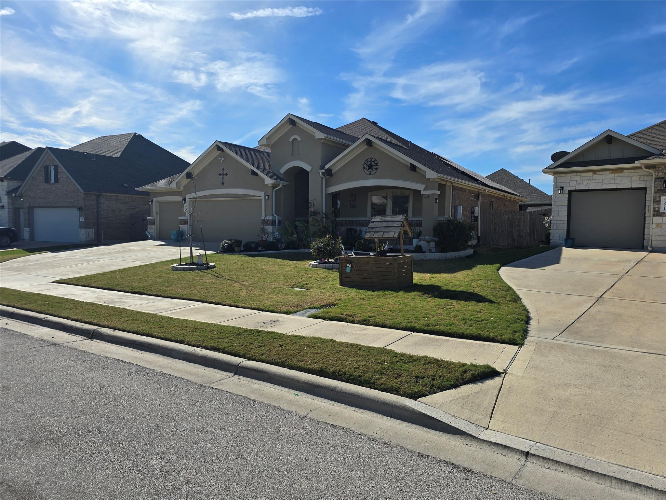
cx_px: 333
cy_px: 250
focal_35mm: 23
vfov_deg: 58.9
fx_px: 443
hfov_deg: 73.9
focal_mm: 6.3
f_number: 1.7
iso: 12
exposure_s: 1/1343
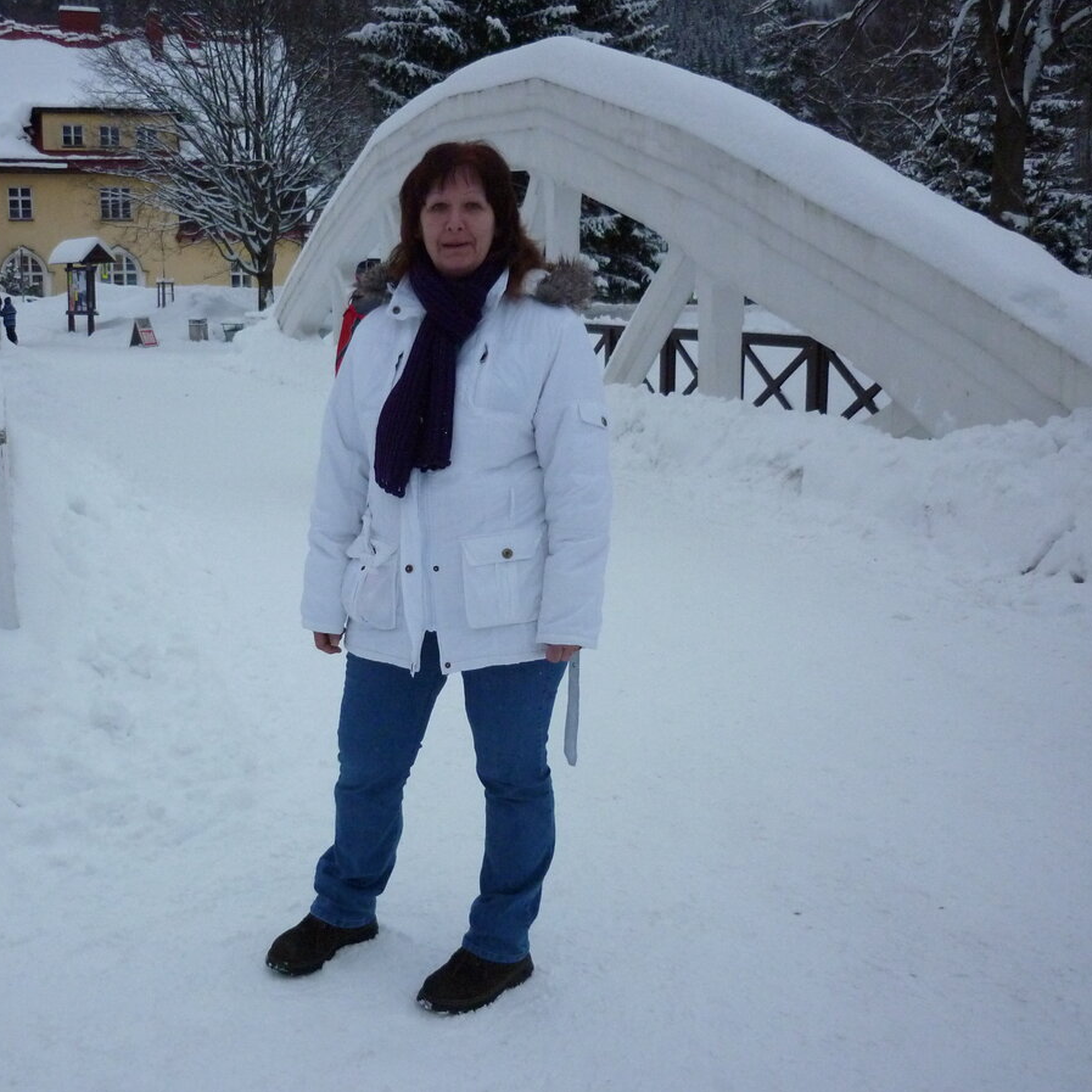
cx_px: 447
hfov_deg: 42.7
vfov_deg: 42.8
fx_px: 1392
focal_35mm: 39
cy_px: 547
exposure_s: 1/500
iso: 400
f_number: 2.8
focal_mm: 5.5
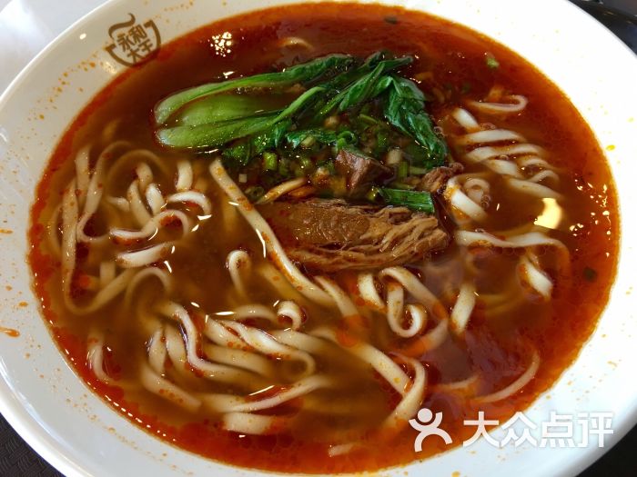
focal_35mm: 29
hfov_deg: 61.7
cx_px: 318
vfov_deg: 48.2
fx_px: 534
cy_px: 238
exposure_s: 1/33
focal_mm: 4.15
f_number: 2.2
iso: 50
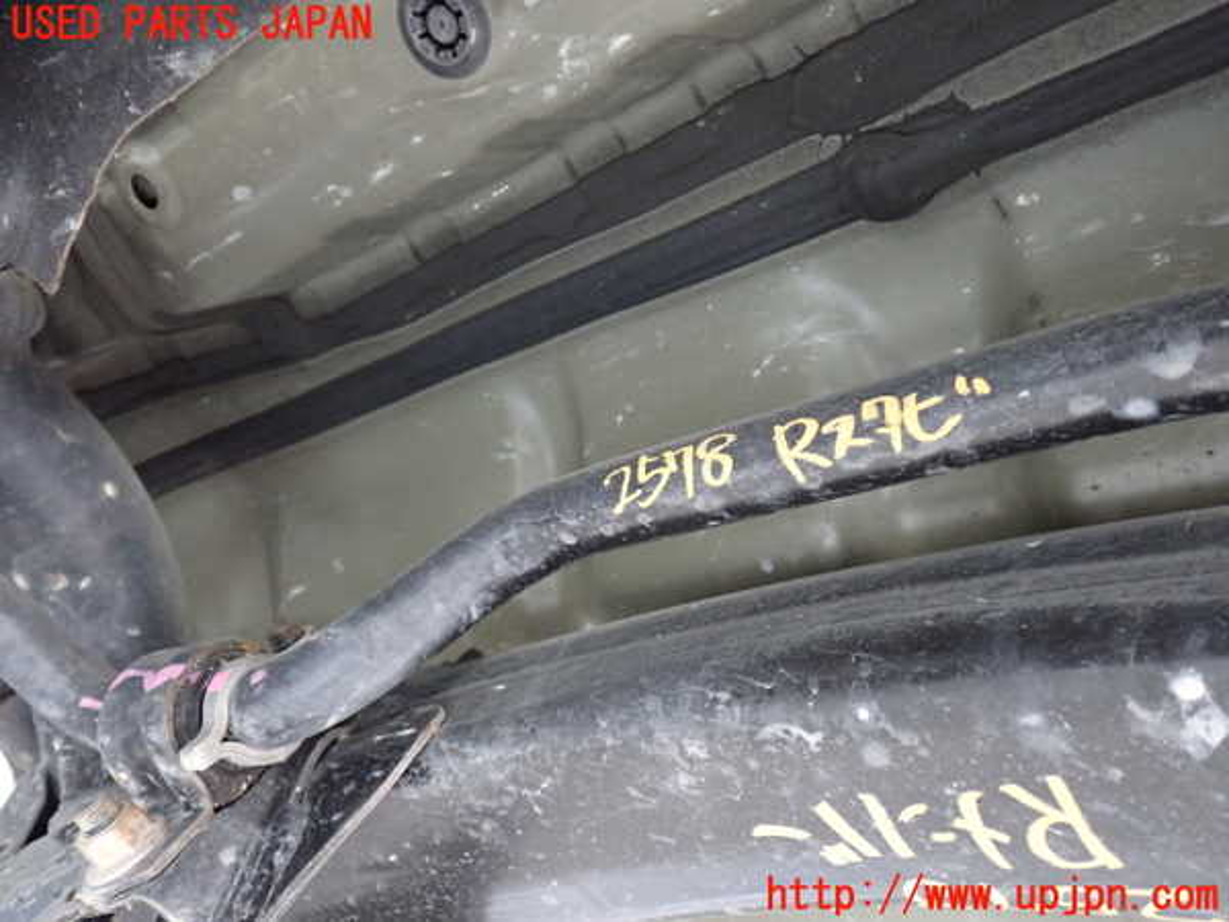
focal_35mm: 32
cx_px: 614
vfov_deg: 44.2
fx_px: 1136
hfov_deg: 56.8
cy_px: 461
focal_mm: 5.79
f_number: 2.4
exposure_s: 1/30
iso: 800
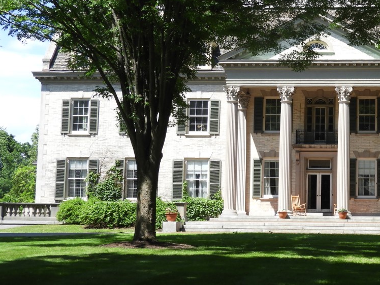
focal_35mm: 77
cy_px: 121
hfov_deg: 24.6
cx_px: 338
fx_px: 845
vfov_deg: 19.1
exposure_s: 1/400
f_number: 3.8
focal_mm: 7.2
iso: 100
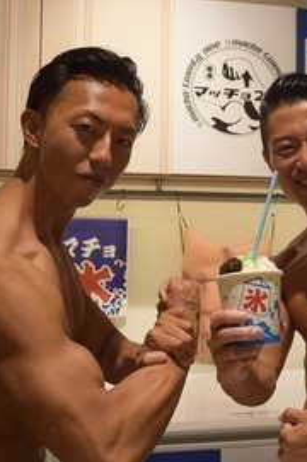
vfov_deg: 37.7
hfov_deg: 25.0
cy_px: 234
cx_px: 263
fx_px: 677
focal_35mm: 53
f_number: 5.6
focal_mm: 23
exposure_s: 1/125
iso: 400
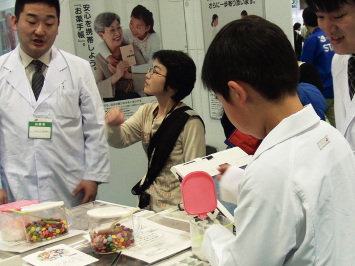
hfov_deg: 31.5
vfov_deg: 24.0
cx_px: 227
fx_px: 626
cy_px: 123
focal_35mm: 61
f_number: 3.6
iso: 400
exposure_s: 1/40
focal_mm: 6.42
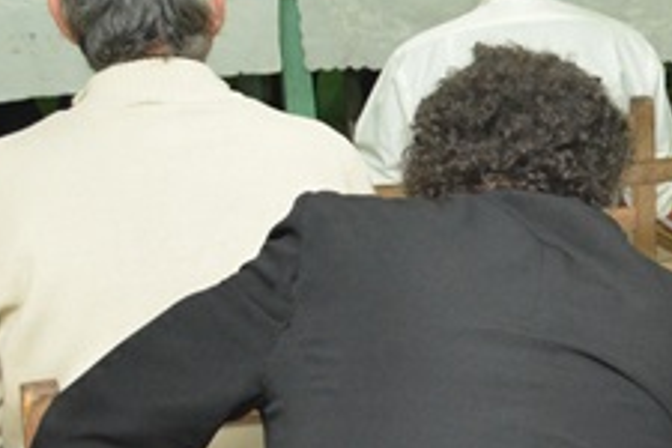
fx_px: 2296
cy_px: 166
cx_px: 1099
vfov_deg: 11.1
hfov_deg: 15.0
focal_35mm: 123
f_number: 4
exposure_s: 1/60
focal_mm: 18
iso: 1800
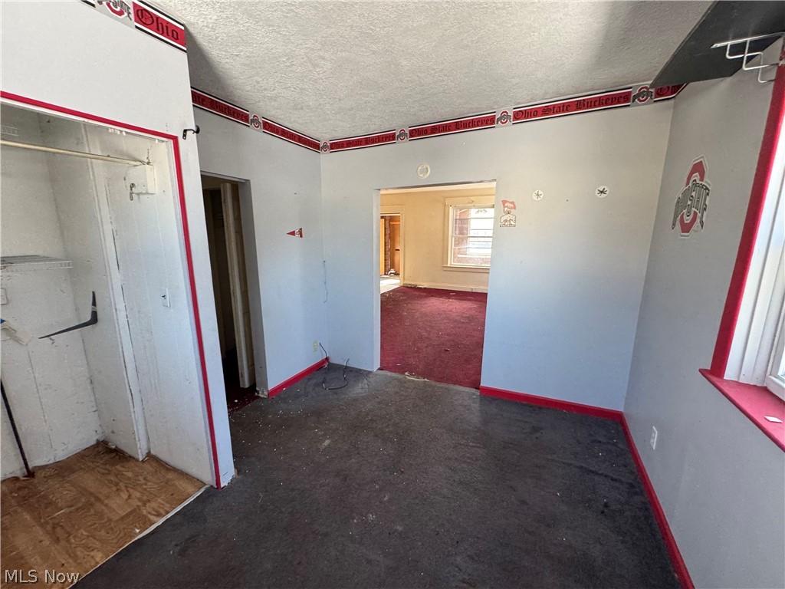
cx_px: 392
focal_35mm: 14
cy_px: 294
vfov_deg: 85.7
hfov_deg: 102.1
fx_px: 317
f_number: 2.2
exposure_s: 1/99
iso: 160
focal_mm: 2.22
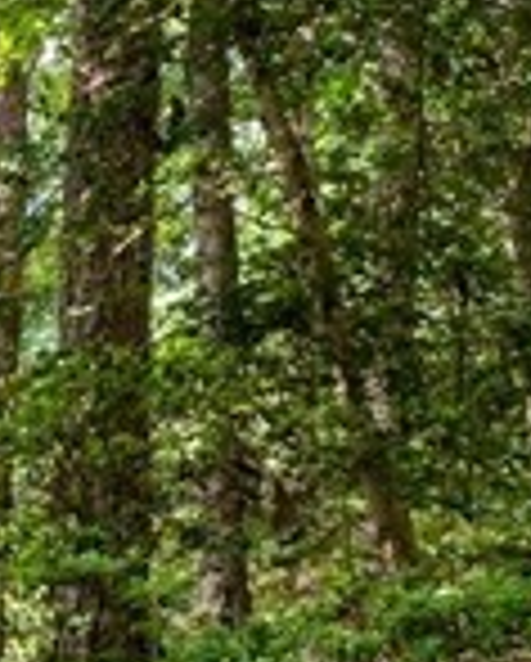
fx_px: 1902
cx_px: -706
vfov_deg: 19.2
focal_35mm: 97
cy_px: 669
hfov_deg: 12.7
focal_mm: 14
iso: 500
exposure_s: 1/60
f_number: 7.1
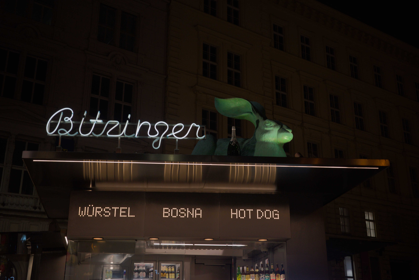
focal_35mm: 40
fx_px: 466
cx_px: 210
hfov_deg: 48.5
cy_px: 140
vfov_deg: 33.4
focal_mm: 26
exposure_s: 1/100
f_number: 2.8
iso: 500
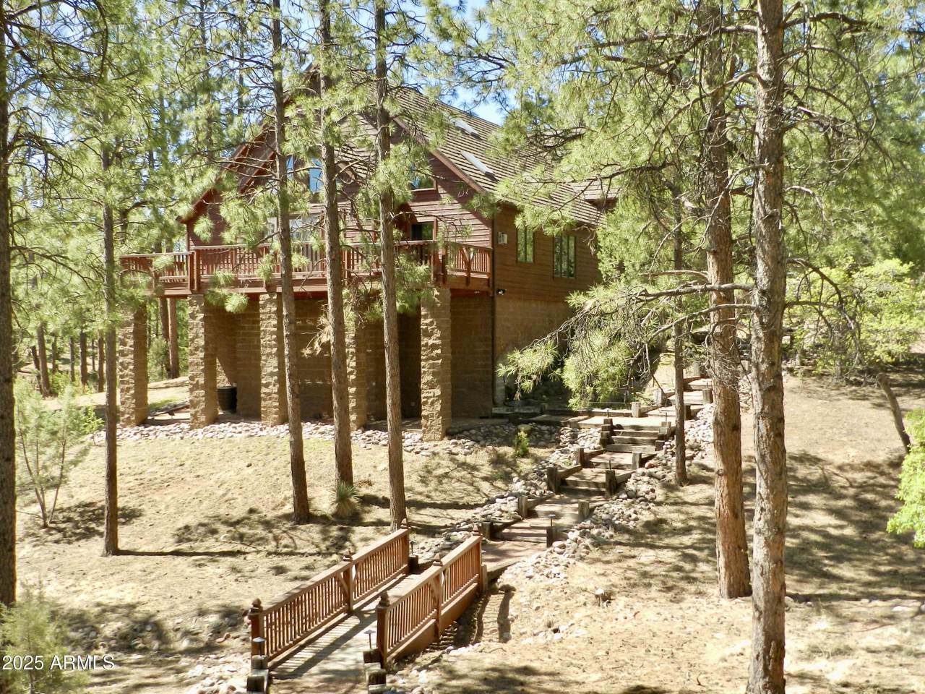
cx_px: 462
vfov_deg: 37.7
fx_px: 1015
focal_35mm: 38
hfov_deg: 49.0
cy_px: 347
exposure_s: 1/320
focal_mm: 6.7
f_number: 4
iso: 160
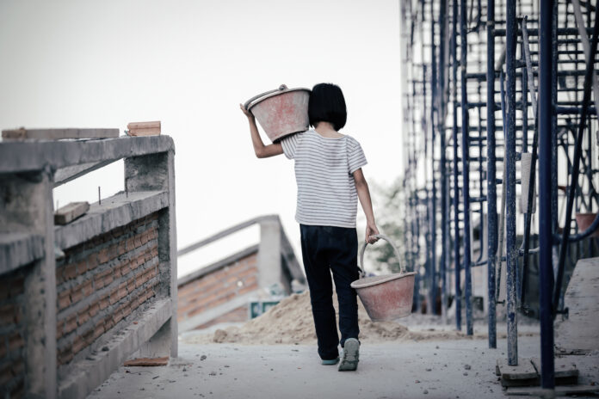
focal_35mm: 102
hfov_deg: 20.0
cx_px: 300
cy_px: 200
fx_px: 1697
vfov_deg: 13.4
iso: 320
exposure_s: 1/250
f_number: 2.8
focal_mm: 102
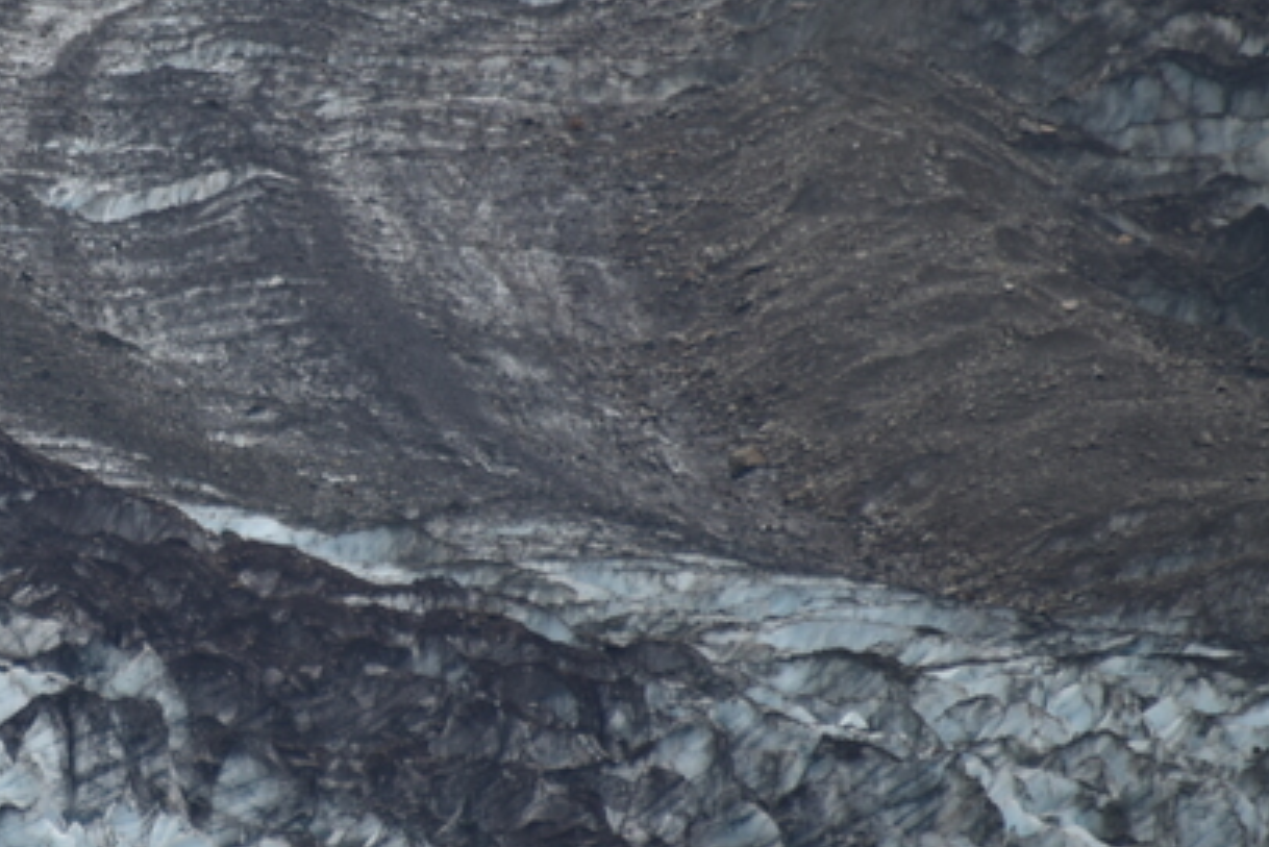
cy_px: 334
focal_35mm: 946
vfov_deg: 1.5
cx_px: -113
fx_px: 33357
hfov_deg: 2.2
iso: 250
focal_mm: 300
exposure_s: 1/640
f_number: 5.6
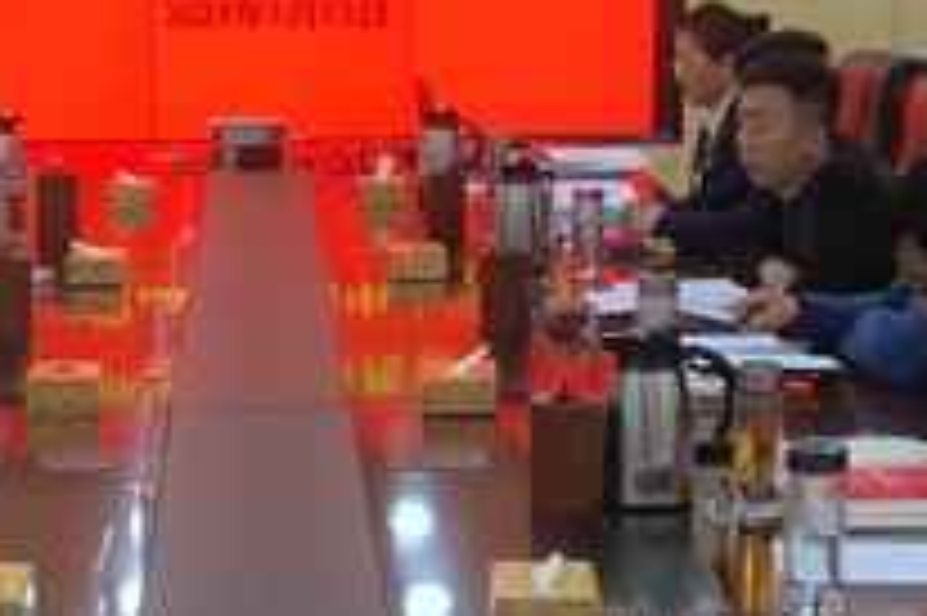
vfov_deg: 12.0
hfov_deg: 17.9
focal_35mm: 113
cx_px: 171
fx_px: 2907
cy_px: 553
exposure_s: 1/30
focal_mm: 3.99
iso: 32
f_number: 1.8
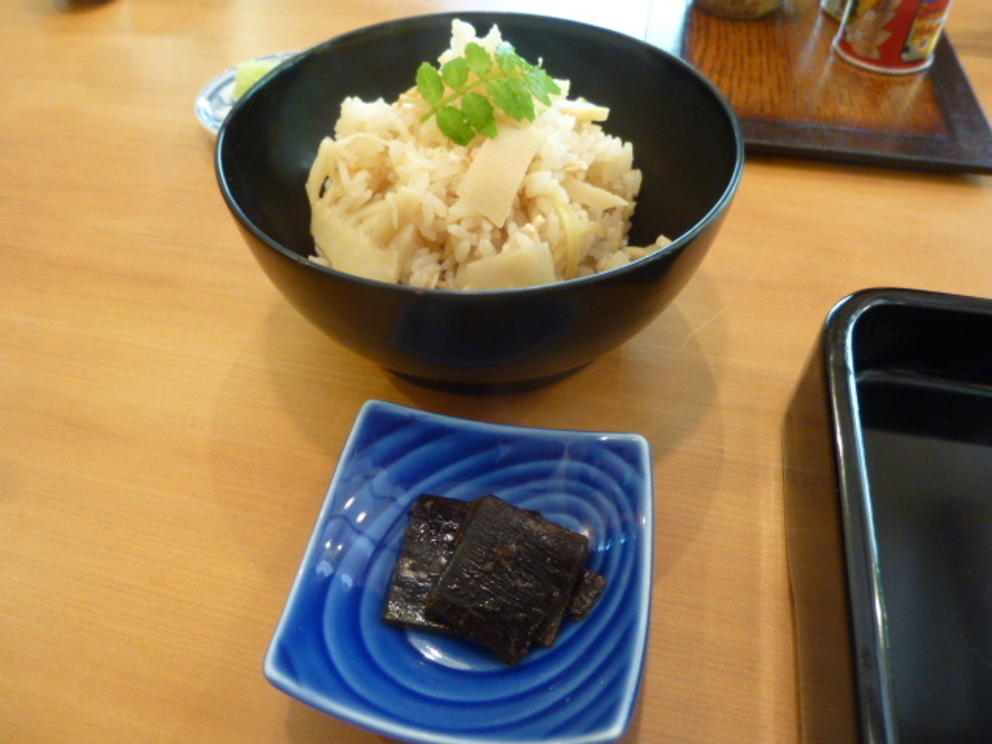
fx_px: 716
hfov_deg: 69.4
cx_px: 496
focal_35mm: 25
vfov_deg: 54.9
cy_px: 372
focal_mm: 4.5
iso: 400
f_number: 3.1
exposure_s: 1/10
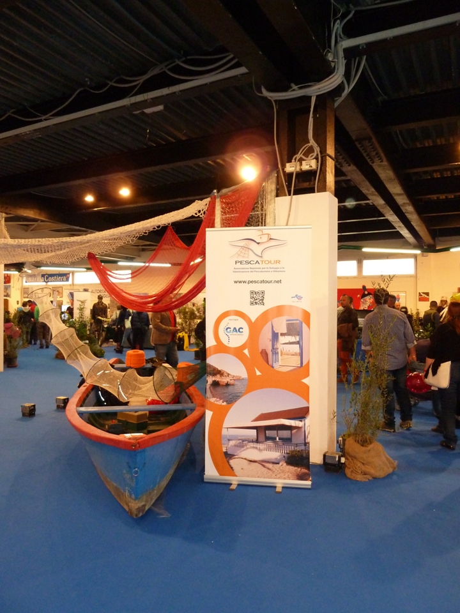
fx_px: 443
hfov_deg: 54.9
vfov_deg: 69.4
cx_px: 230
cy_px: 306
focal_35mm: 25
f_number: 3.3
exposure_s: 1/30
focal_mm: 4.1
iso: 400
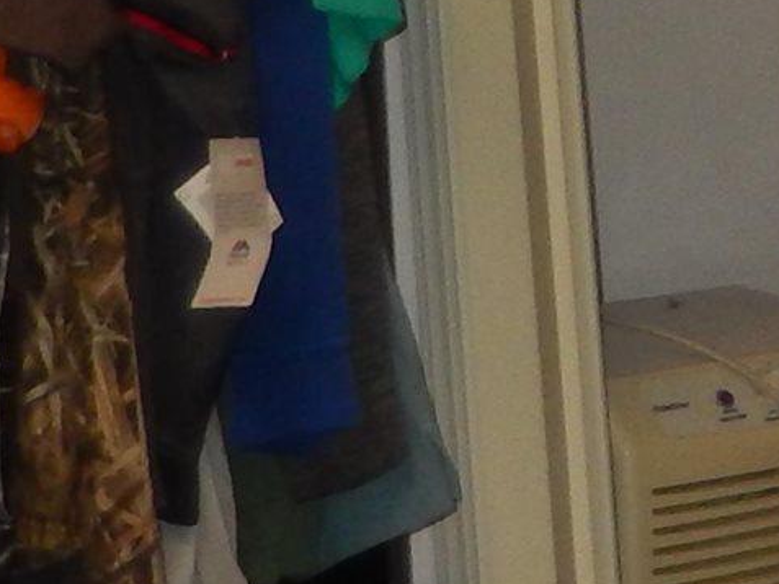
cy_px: -284
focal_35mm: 161
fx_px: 3624
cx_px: 1996
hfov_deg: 10.3
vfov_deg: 9.0
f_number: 3.4
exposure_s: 1/30
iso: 200
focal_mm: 4.5
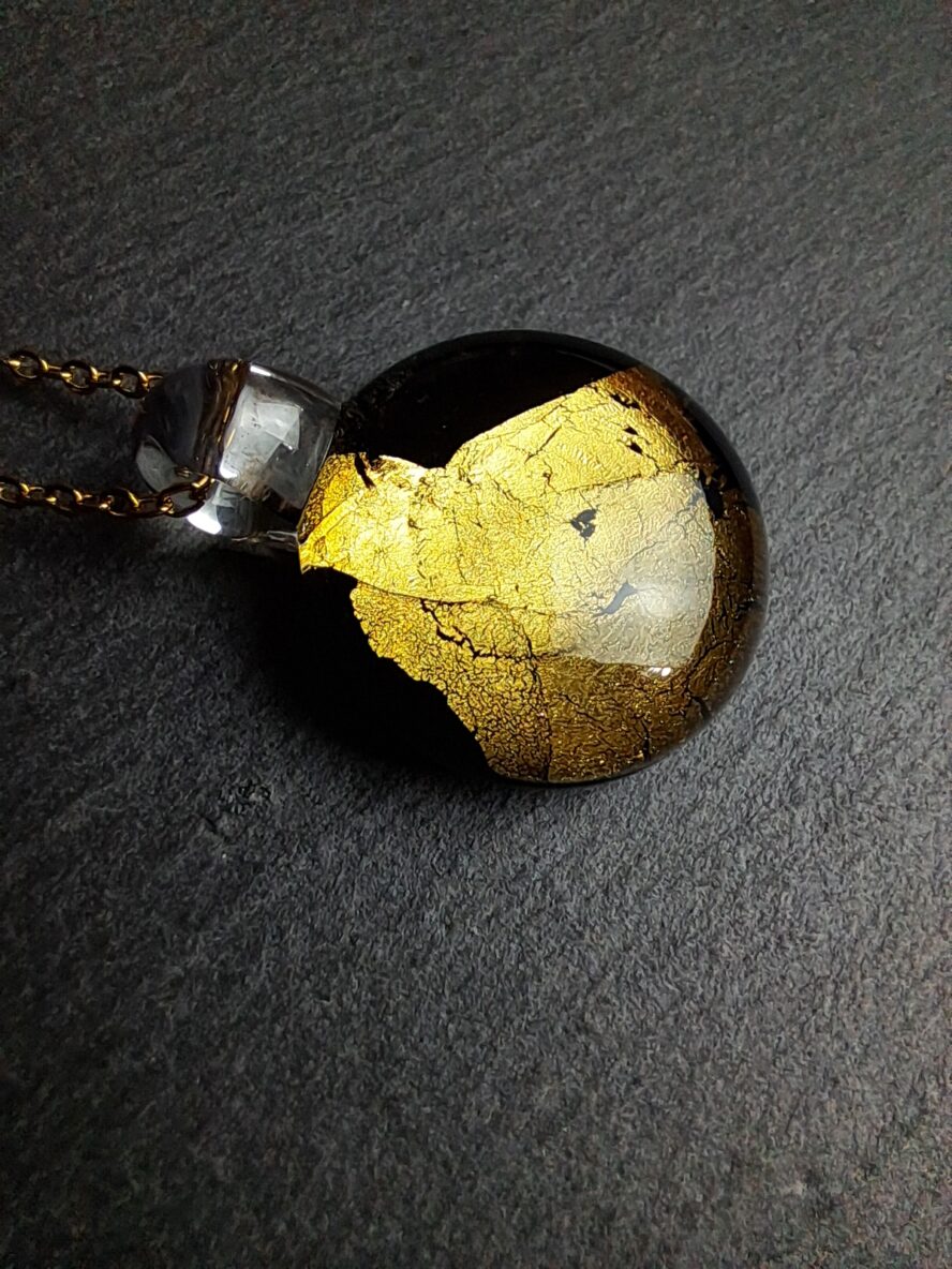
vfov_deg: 67.3
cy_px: 634
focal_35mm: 26
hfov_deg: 53.1
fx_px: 953
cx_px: 476
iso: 64
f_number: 2.4
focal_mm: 2.13
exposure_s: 1/100
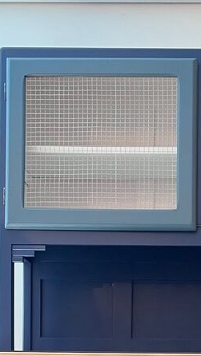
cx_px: 209
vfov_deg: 27.6
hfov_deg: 16.4
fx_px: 682
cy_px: 358
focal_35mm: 72
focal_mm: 5.7
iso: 250
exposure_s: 1/50
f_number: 1.5
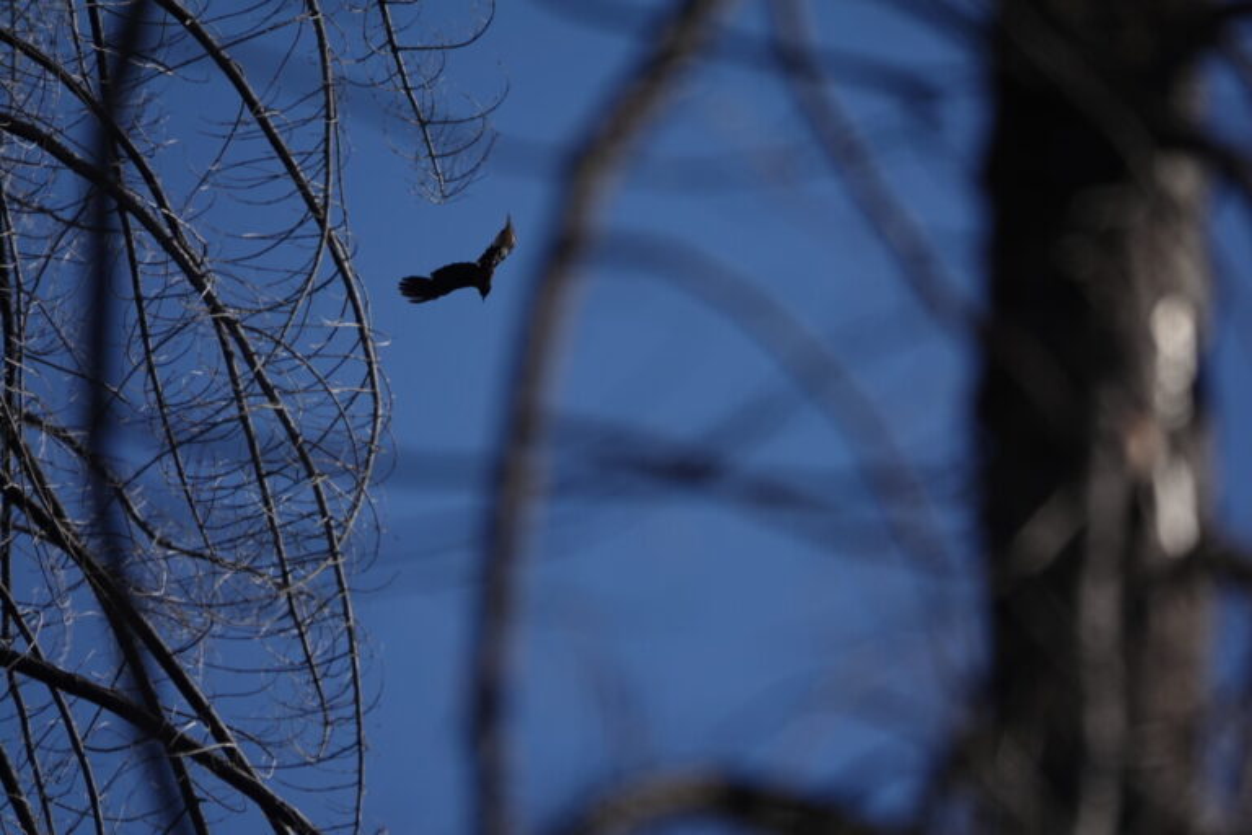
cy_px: 418
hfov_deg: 3.5
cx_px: 626
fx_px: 20378
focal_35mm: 586
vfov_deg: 2.3
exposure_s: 1/1000
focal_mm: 214.72
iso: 100
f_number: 4.5
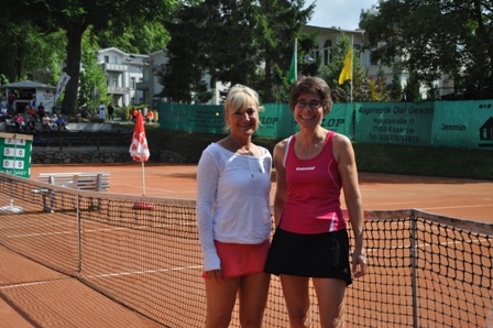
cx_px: 246
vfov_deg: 25.7
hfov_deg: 37.9
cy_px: 164
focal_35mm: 52
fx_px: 718
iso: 400
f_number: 6.3
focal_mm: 35
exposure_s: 1/1600
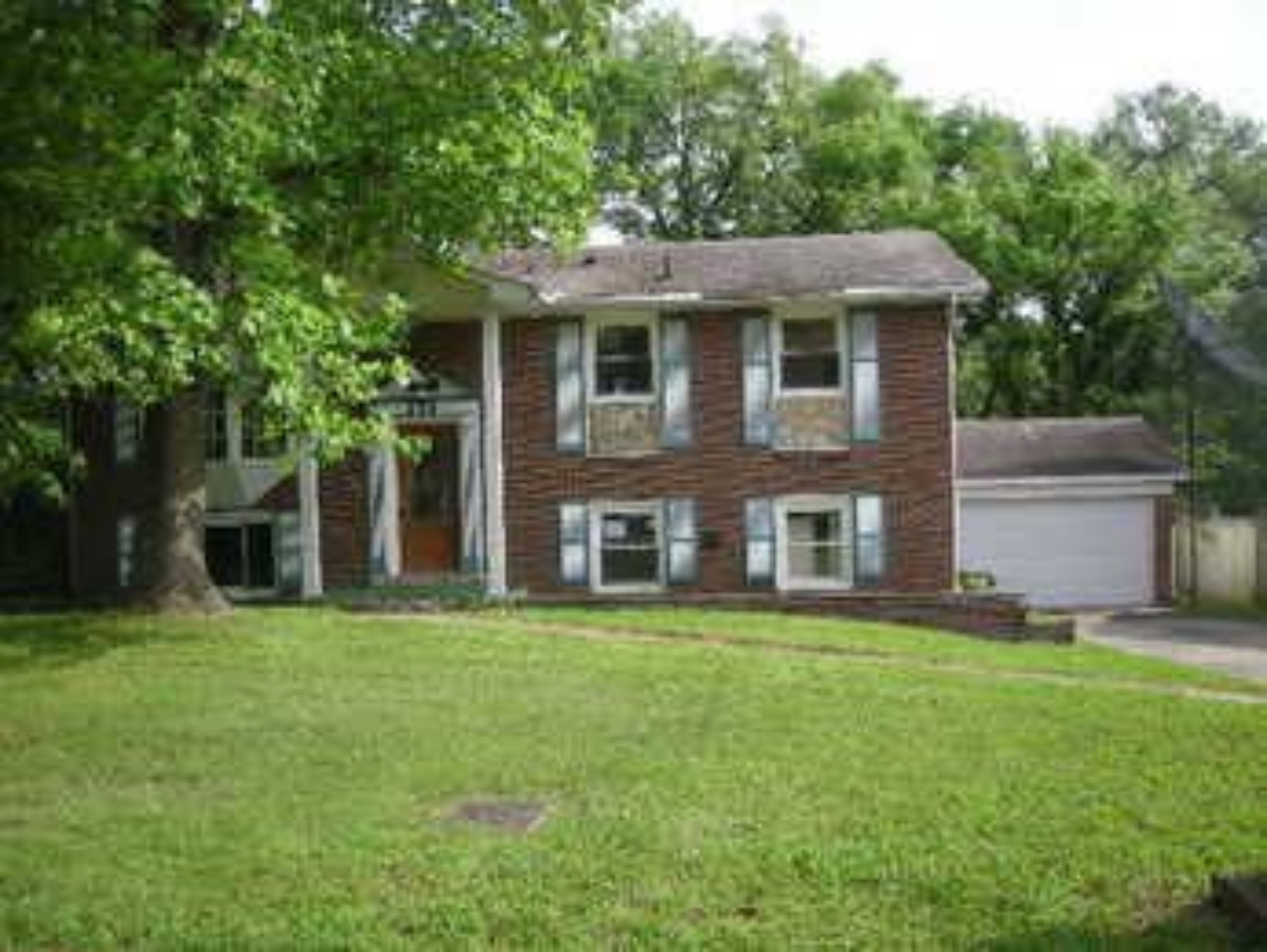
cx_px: 634
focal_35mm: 35
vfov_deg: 40.7
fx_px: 1282
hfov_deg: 52.6
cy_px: 476
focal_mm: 5.7
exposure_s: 1/376
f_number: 2.8
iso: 50
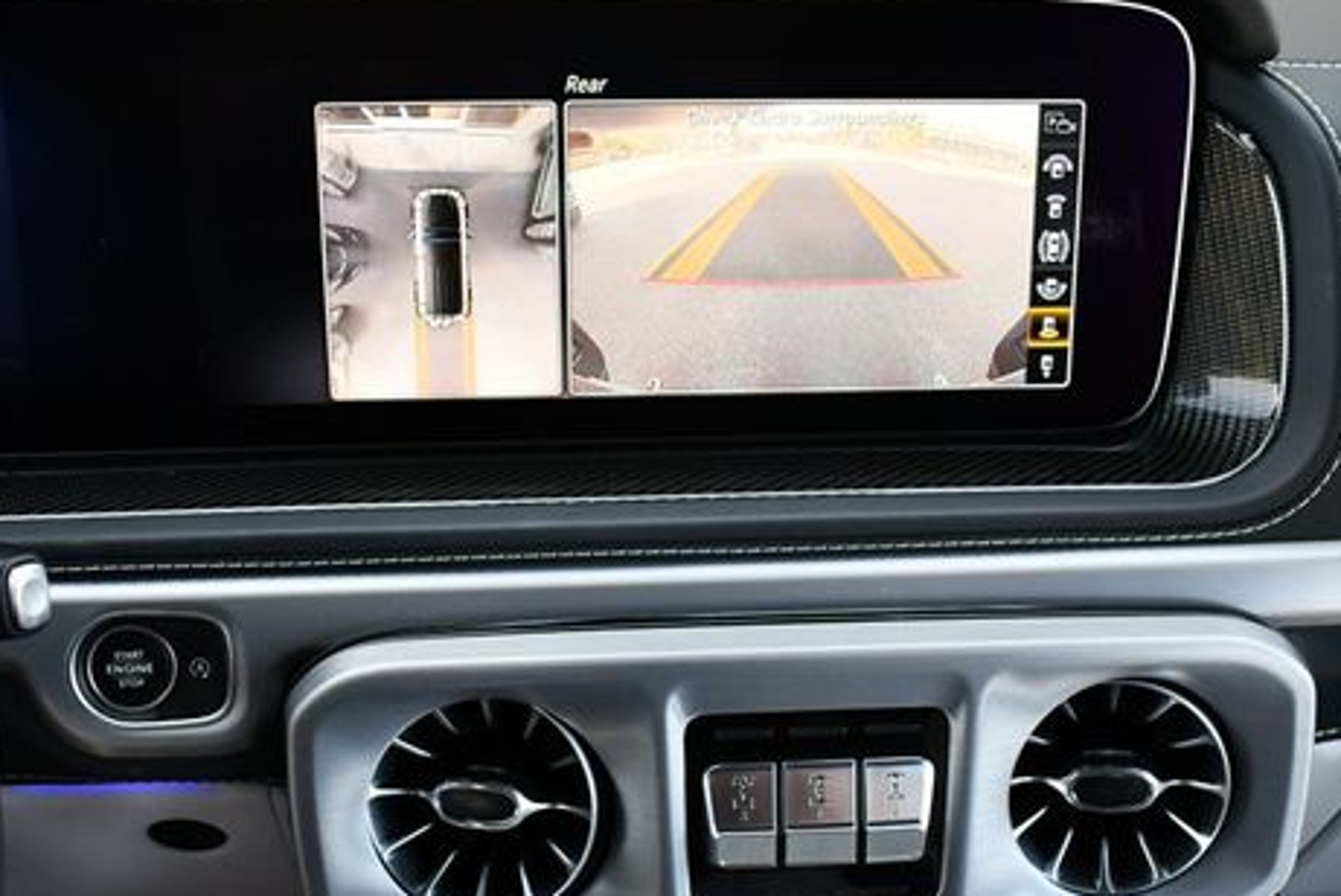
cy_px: 559
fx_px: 1864
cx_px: 710
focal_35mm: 50
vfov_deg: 26.9
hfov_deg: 39.6
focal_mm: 18
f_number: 3.5
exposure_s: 1/250
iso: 800
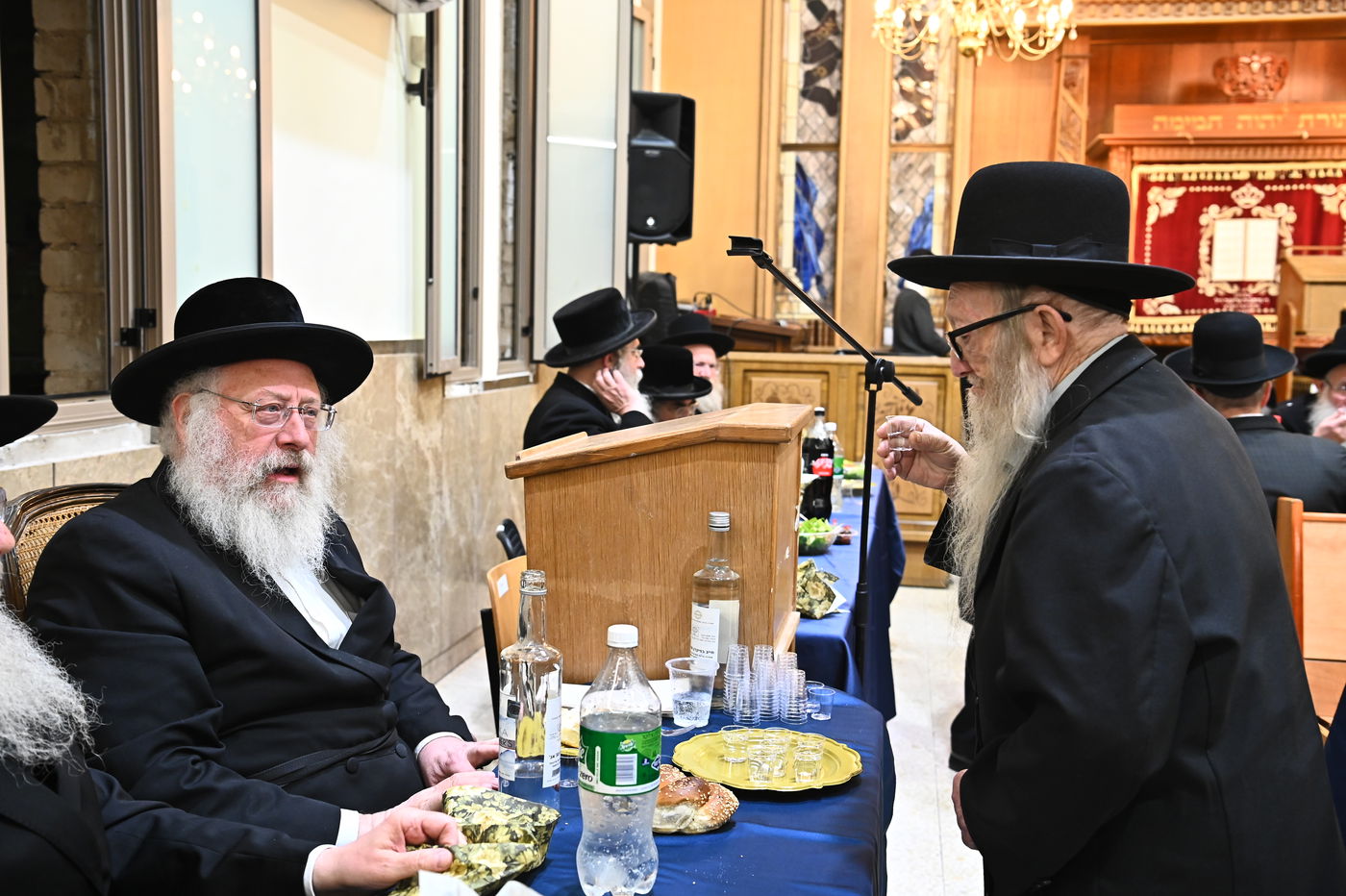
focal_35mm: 40
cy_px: 448
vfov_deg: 33.4
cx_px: 673
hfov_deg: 48.5
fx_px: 1495
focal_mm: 40
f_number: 5
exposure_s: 1/160
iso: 2500
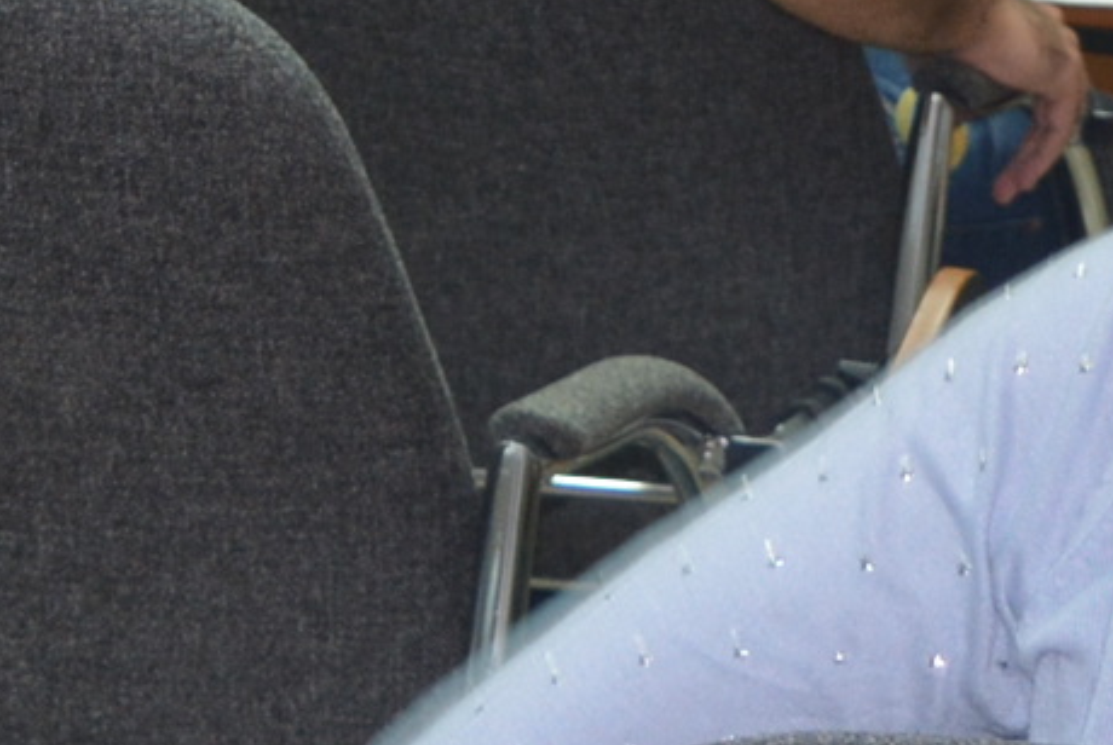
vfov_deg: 5.0
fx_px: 8451
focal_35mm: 273
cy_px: -629
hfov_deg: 7.5
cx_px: 469
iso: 450
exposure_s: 1/60
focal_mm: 28
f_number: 4.2
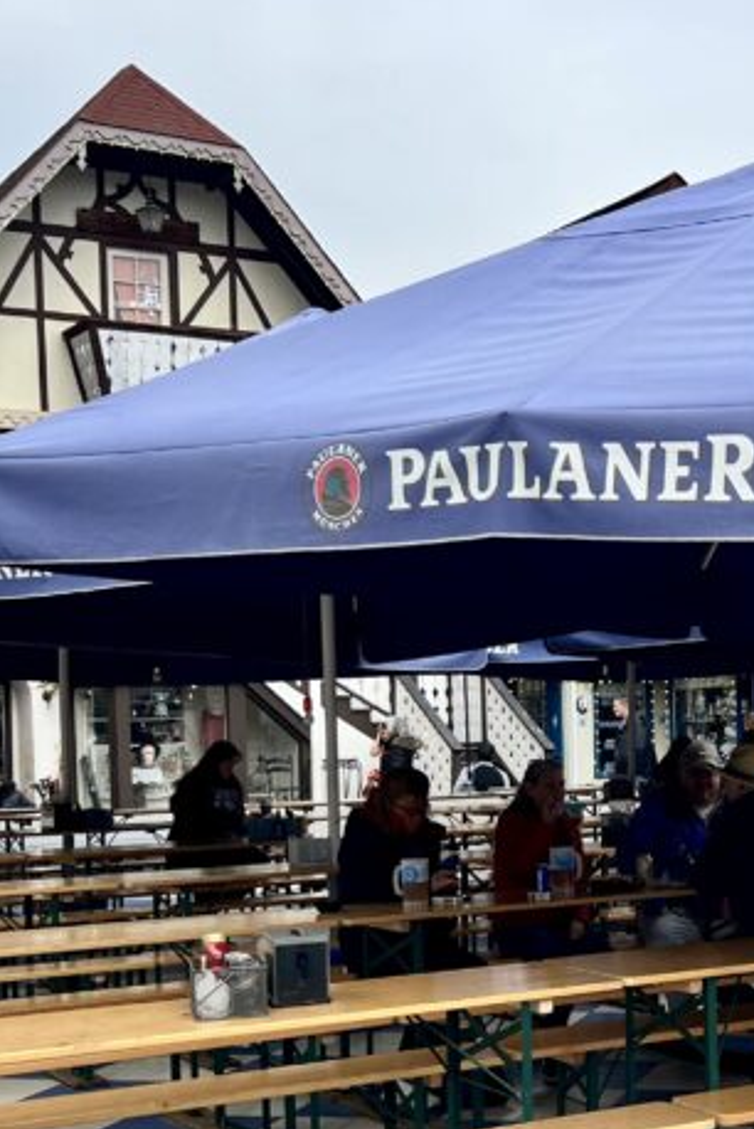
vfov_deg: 33.6
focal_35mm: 59
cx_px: 675
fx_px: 1851
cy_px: 757
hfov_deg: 22.5
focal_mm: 5.7
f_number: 1.5
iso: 50
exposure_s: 1/1698
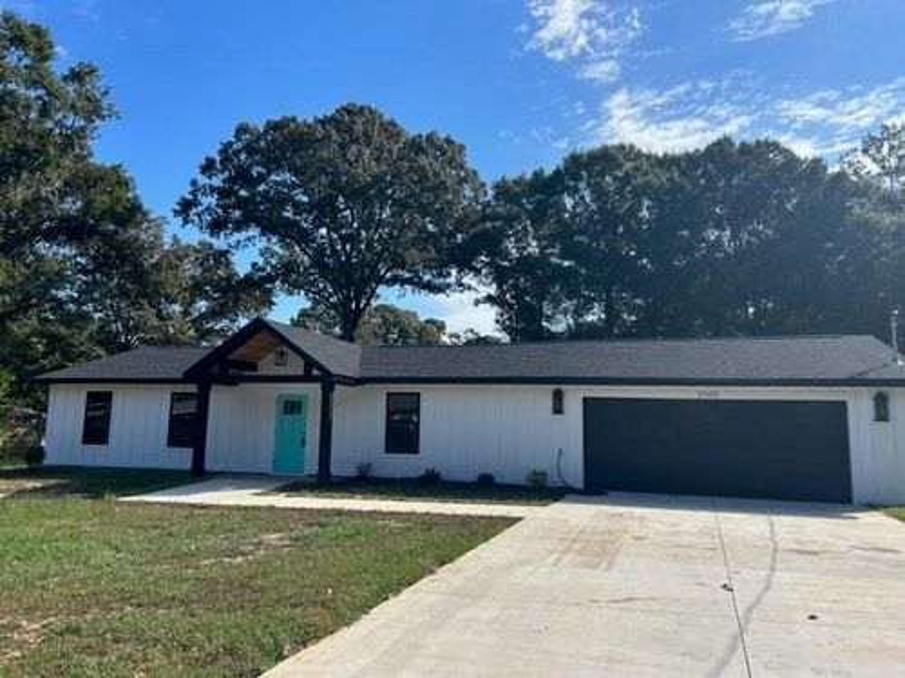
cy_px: 339
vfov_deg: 53.1
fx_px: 680
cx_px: 452
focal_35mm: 26
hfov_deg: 67.3
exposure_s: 1/3257
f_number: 1.5
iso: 50
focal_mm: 5.7
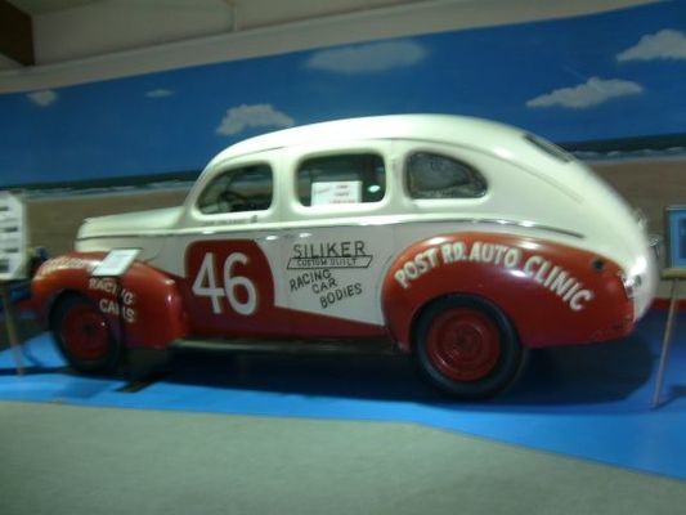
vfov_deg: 40.7
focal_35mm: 35
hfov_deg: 52.6
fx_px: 694
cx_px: 343
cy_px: 258
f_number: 2.8
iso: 80
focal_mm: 5.8
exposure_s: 1/10
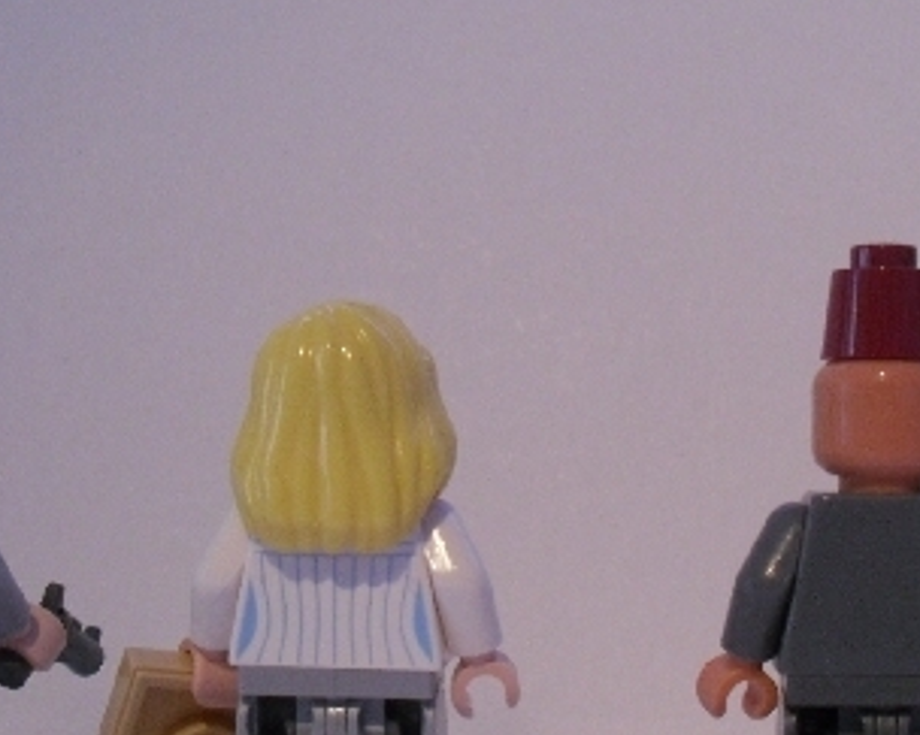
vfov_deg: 21.2
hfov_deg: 26.3
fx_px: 1960
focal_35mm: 72
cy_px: 451
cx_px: 599
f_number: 3
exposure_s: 1/22
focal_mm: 6.3
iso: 400
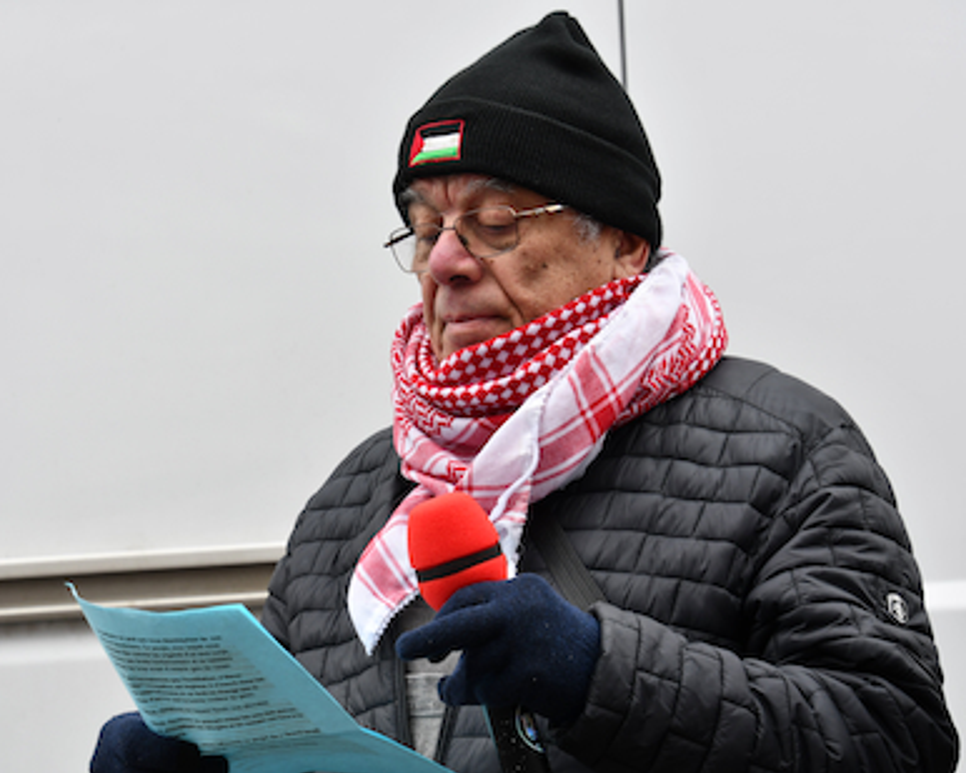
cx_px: 488
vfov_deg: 9.1
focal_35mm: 170
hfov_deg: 11.3
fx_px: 4862
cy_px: 386
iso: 200
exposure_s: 1/250
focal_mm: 100
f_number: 6.3
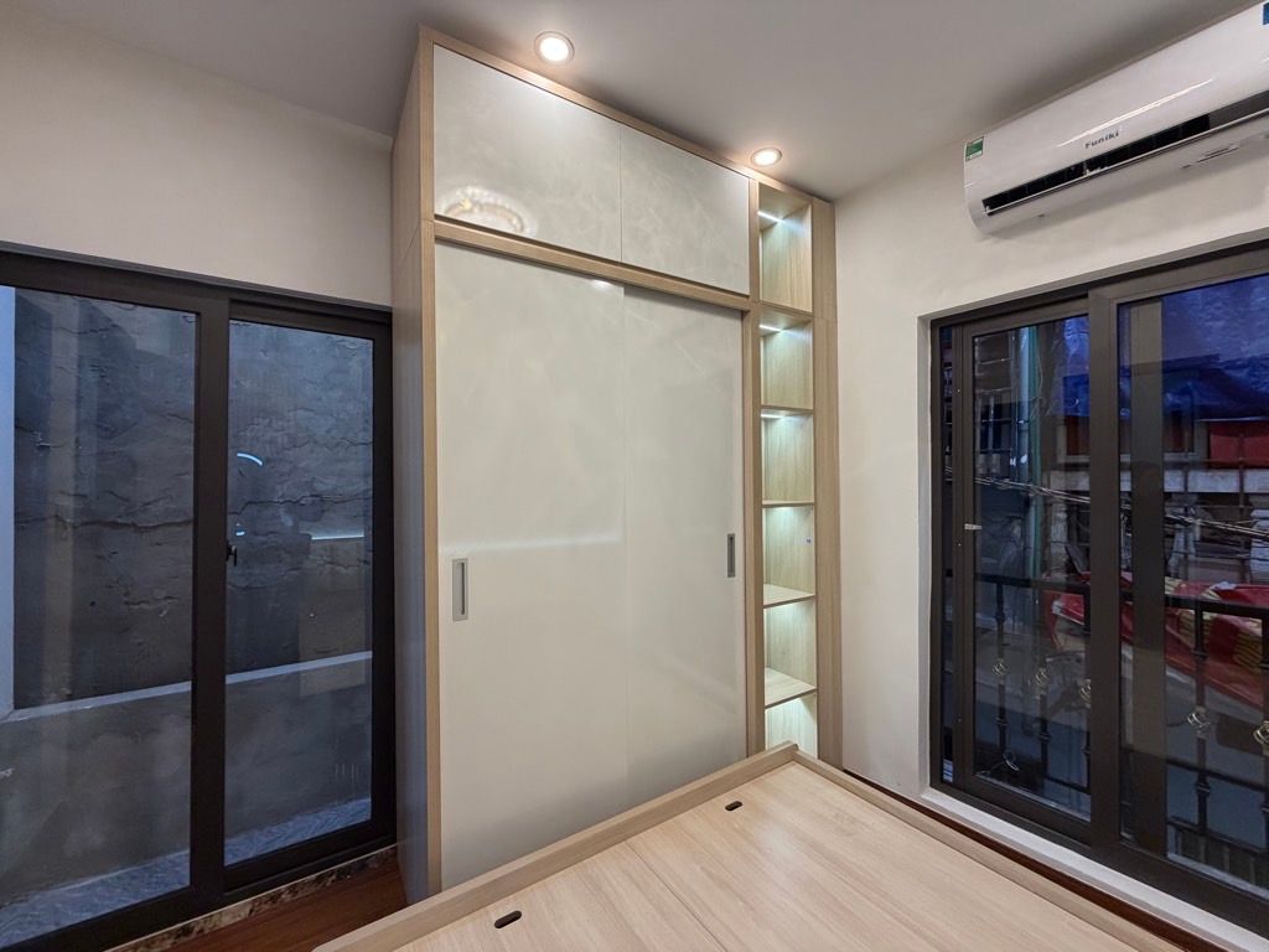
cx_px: 634
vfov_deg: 85.7
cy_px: 476
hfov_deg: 102.1
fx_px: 513
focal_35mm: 14
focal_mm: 2.22
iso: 320
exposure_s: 1/121
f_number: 2.2
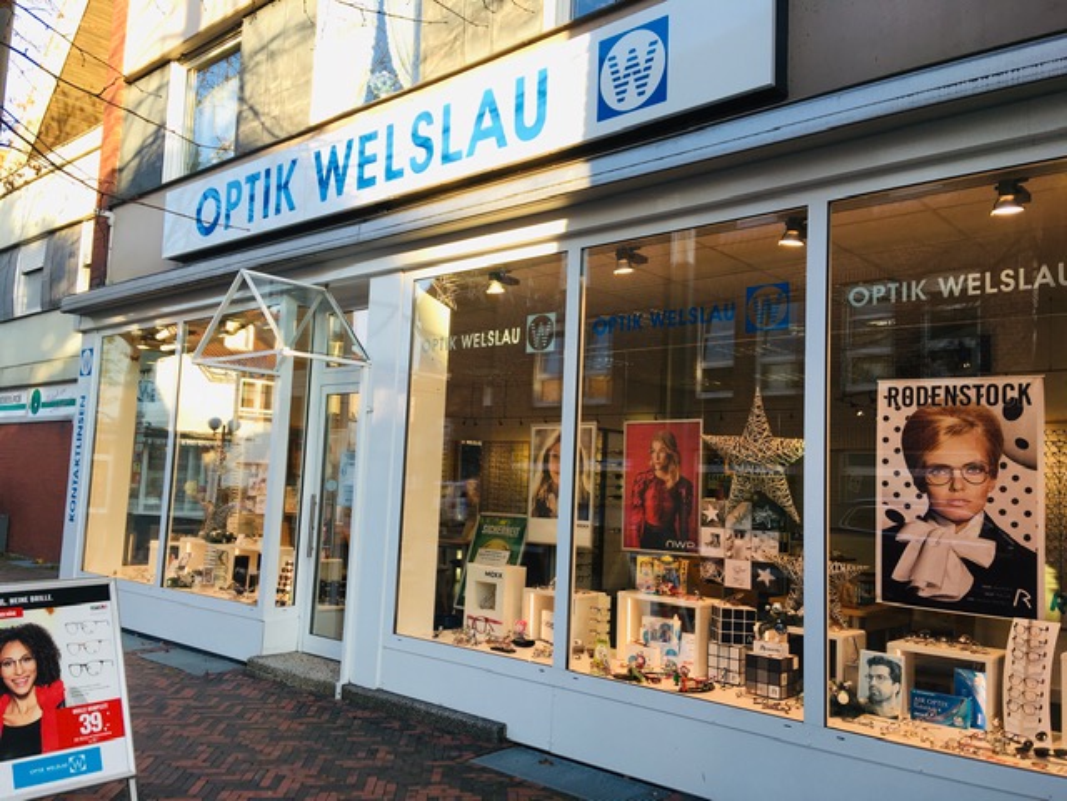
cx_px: 534
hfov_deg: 61.7
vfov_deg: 48.2
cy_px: 400
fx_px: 894
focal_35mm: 29
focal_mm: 4.15
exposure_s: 1/118
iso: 25
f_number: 2.2
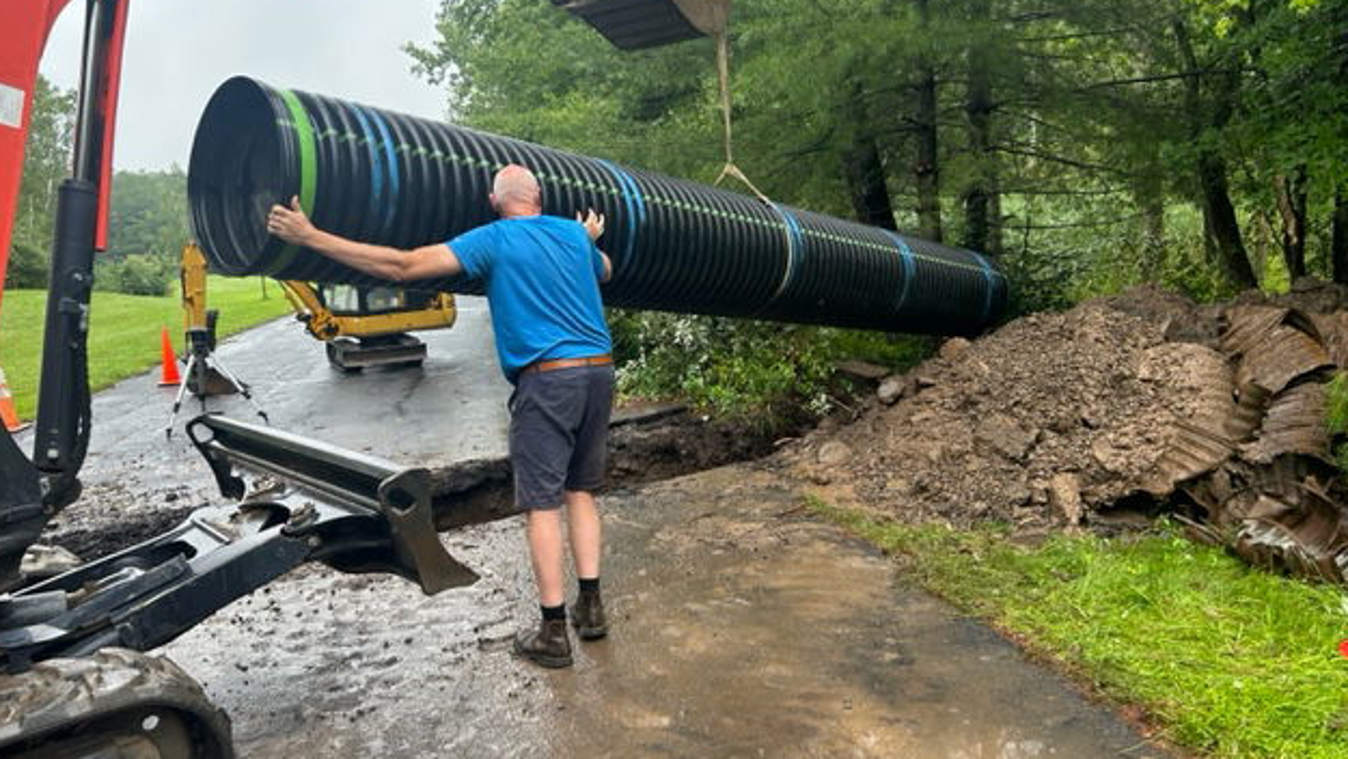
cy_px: 384
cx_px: 679
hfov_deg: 66.0
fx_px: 1037
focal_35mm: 29
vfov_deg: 40.2
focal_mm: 5.7
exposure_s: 1/159
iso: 64
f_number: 1.5
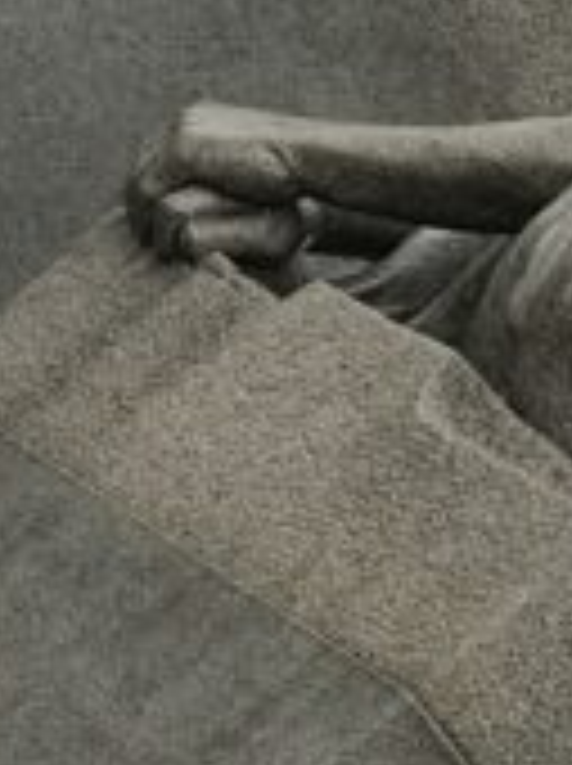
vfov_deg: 5.7
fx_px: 7598
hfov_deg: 4.2
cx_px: 1243
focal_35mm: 344
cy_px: 860
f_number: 2.8
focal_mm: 6.6
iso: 20
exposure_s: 1/119
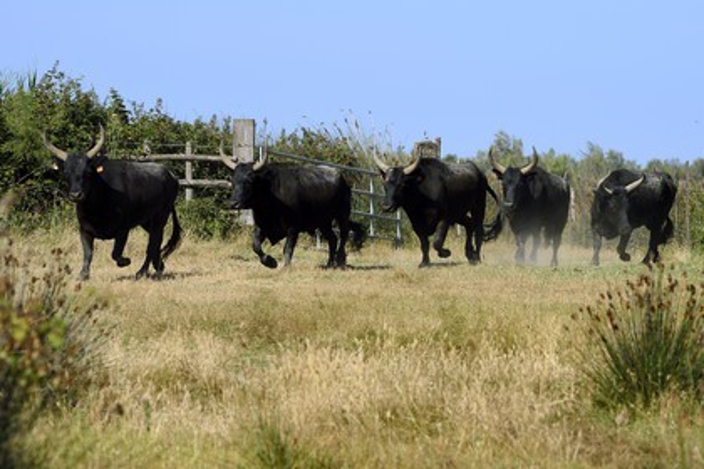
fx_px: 3715
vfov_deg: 7.2
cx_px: 352
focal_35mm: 190
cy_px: 234
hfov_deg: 10.8
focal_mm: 190
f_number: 8
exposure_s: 1/800
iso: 200
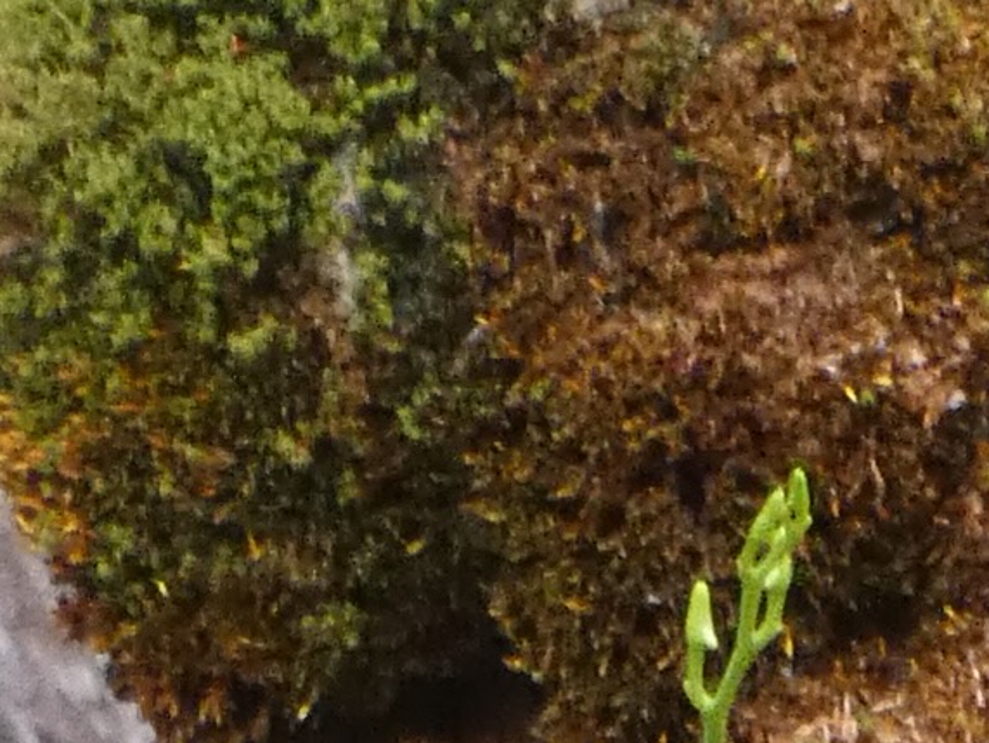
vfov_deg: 0.6
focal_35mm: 2416
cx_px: 1181
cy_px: 3213
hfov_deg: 0.8
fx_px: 69070
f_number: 5.5
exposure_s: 1/80
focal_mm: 50.6
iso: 400
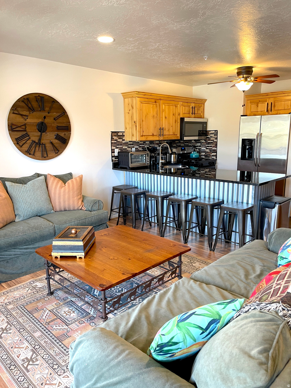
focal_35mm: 25
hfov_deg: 54.9
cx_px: 146
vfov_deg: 69.4
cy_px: 194
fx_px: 280
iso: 125
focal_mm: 5.1
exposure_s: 1/60
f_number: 1.6
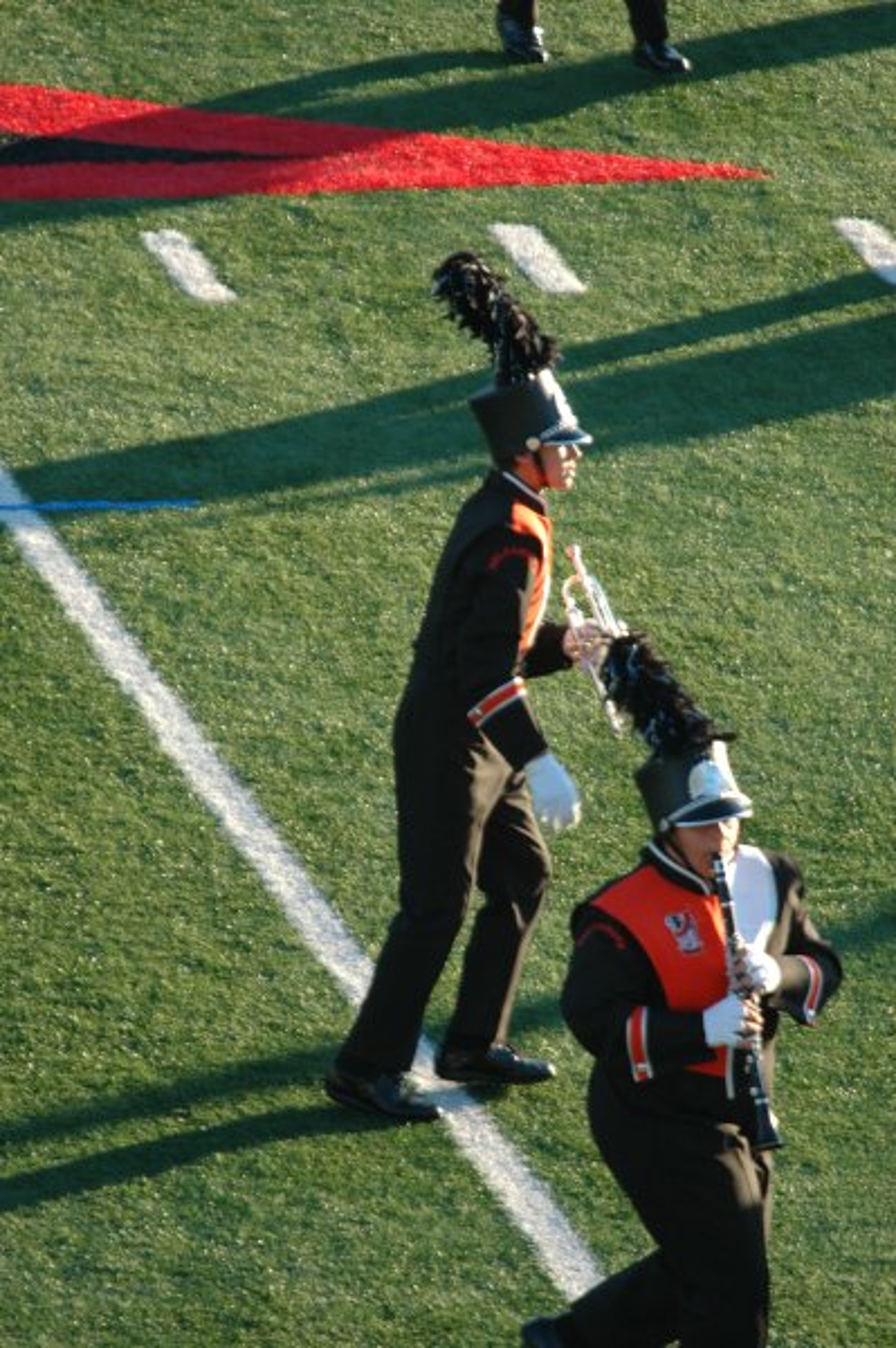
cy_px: 674
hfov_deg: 2.3
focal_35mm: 600
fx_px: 22437
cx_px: 448
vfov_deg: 3.4
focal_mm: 400
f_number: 5.6
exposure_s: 1/200
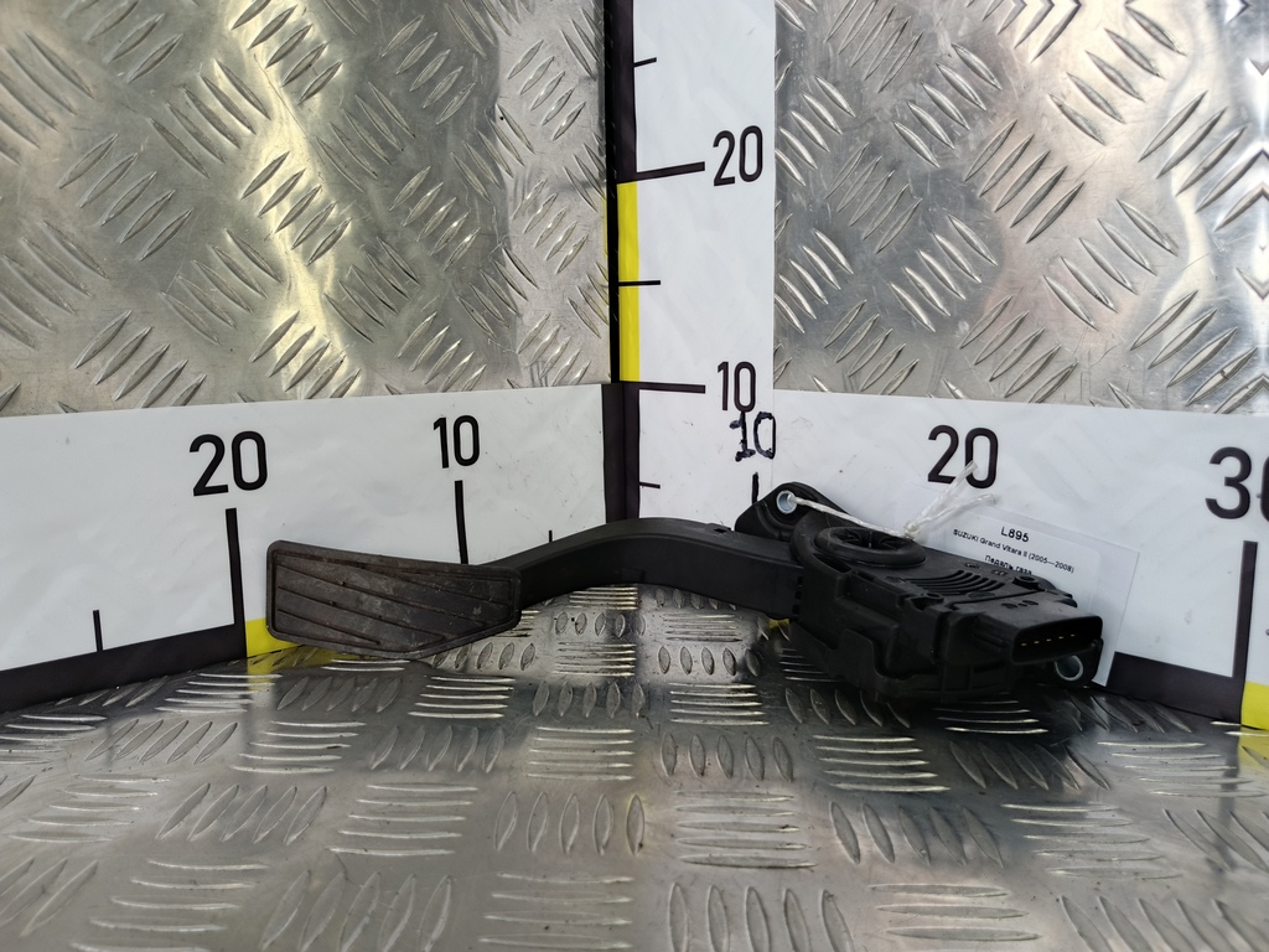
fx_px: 843
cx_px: 634
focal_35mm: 23
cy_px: 476
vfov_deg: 58.9
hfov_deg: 73.9
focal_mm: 4.11
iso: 135
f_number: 1.6
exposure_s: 1/66.7
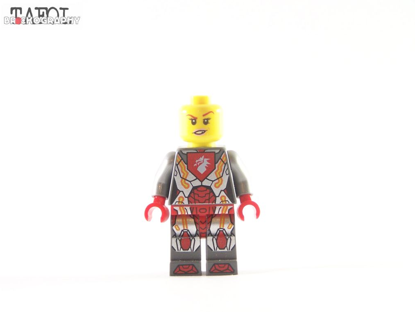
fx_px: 1139
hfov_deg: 20.6
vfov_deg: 15.6
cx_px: 206
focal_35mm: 95
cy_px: 156
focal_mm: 15.6
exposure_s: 1/20
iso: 200
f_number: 3.2
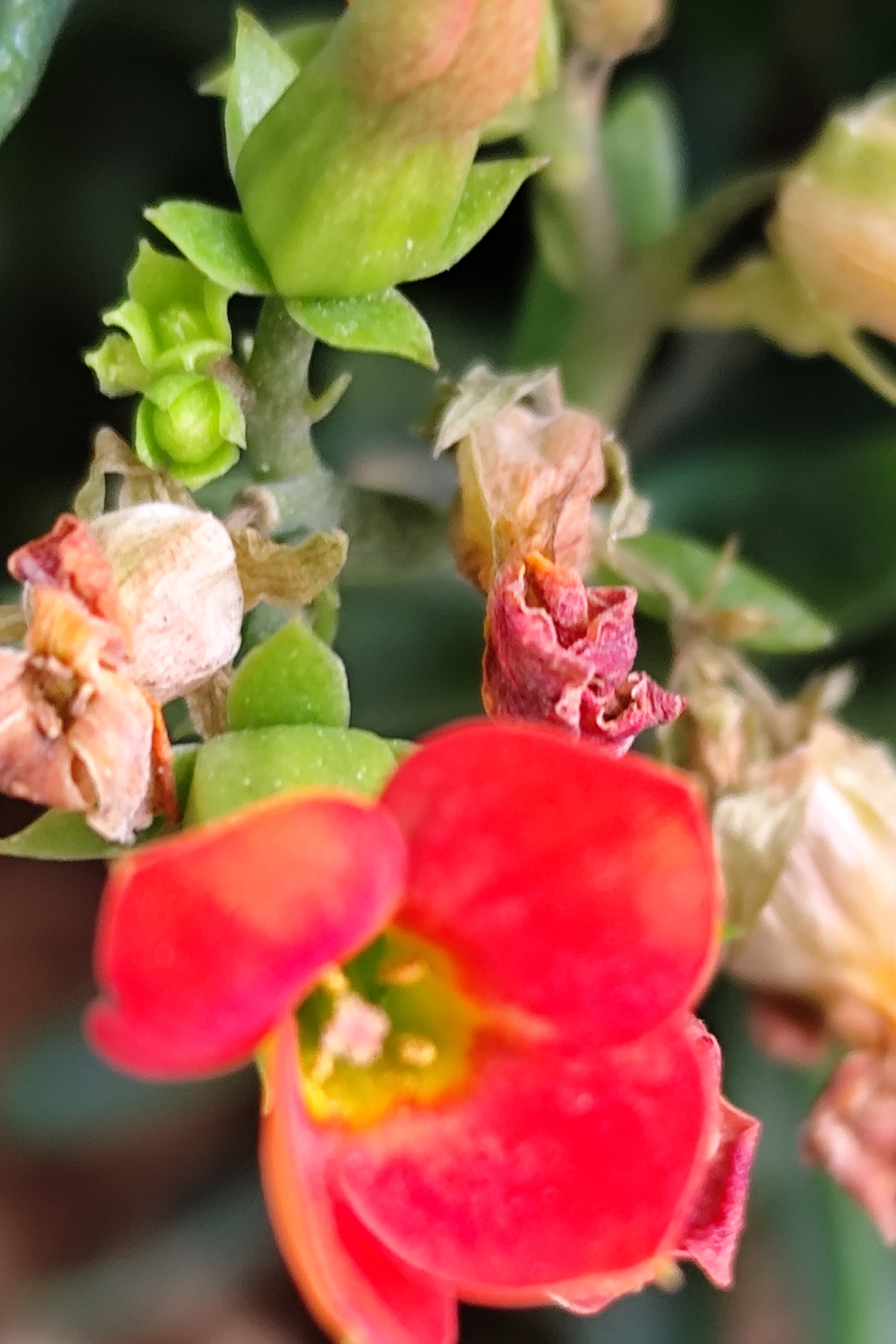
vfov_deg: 16.6
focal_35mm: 123
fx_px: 4592
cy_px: 959
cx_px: 492
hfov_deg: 11.1
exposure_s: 1/25
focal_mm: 6.19
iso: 250
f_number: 1.65
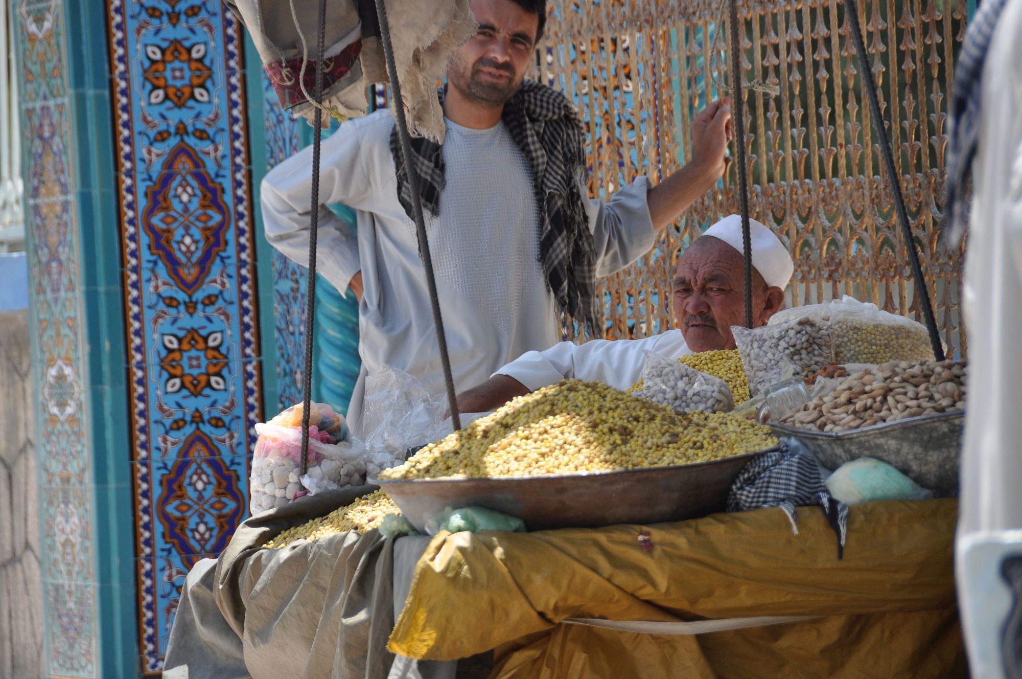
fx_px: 8506
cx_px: 511
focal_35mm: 300
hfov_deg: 6.9
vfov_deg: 4.6
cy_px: 340
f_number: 5.6
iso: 250
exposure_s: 1/500
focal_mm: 200
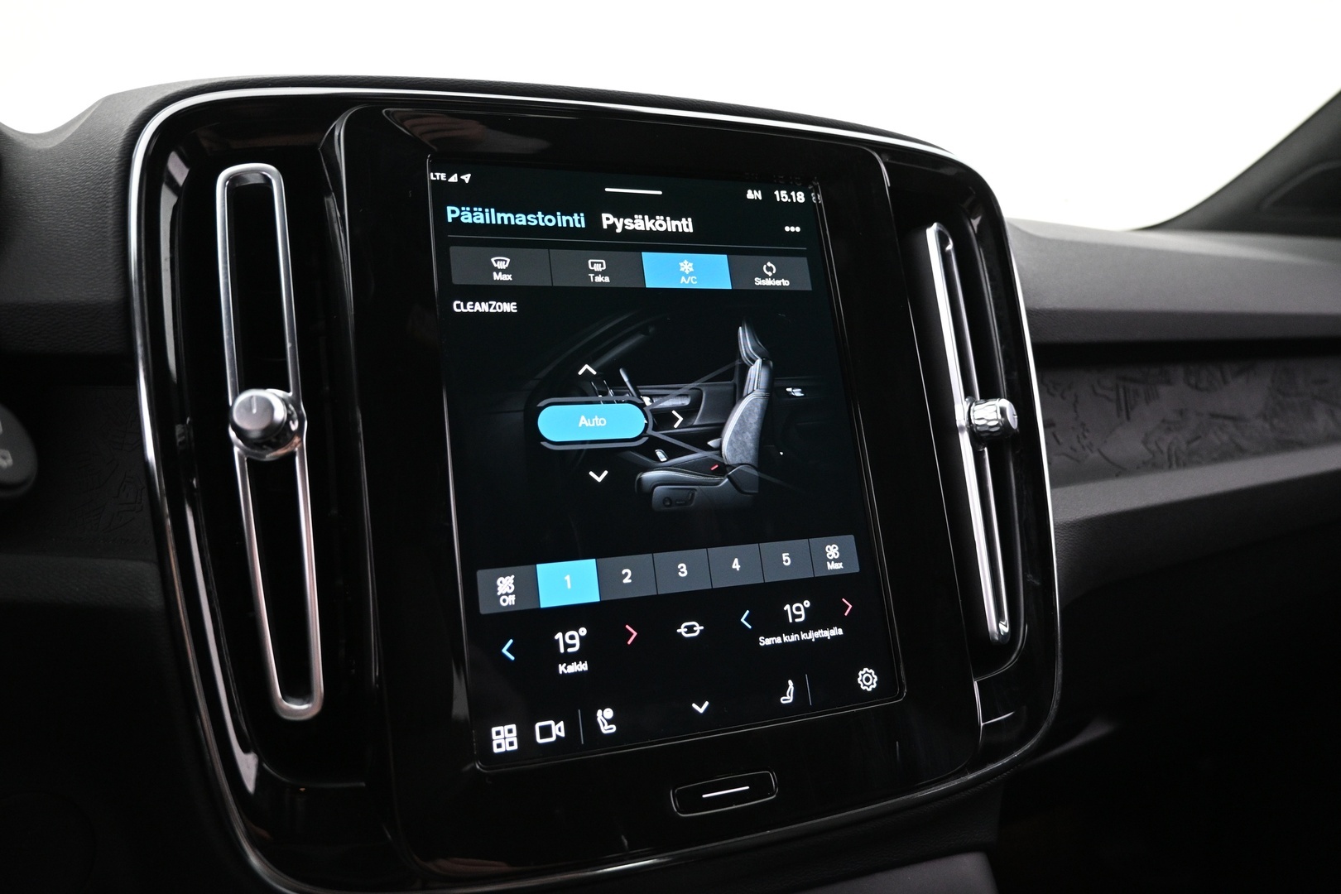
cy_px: 447
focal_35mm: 24
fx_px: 894
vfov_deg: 53.1
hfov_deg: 73.7
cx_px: 670
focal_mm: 16
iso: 1600
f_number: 3.5
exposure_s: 1/20
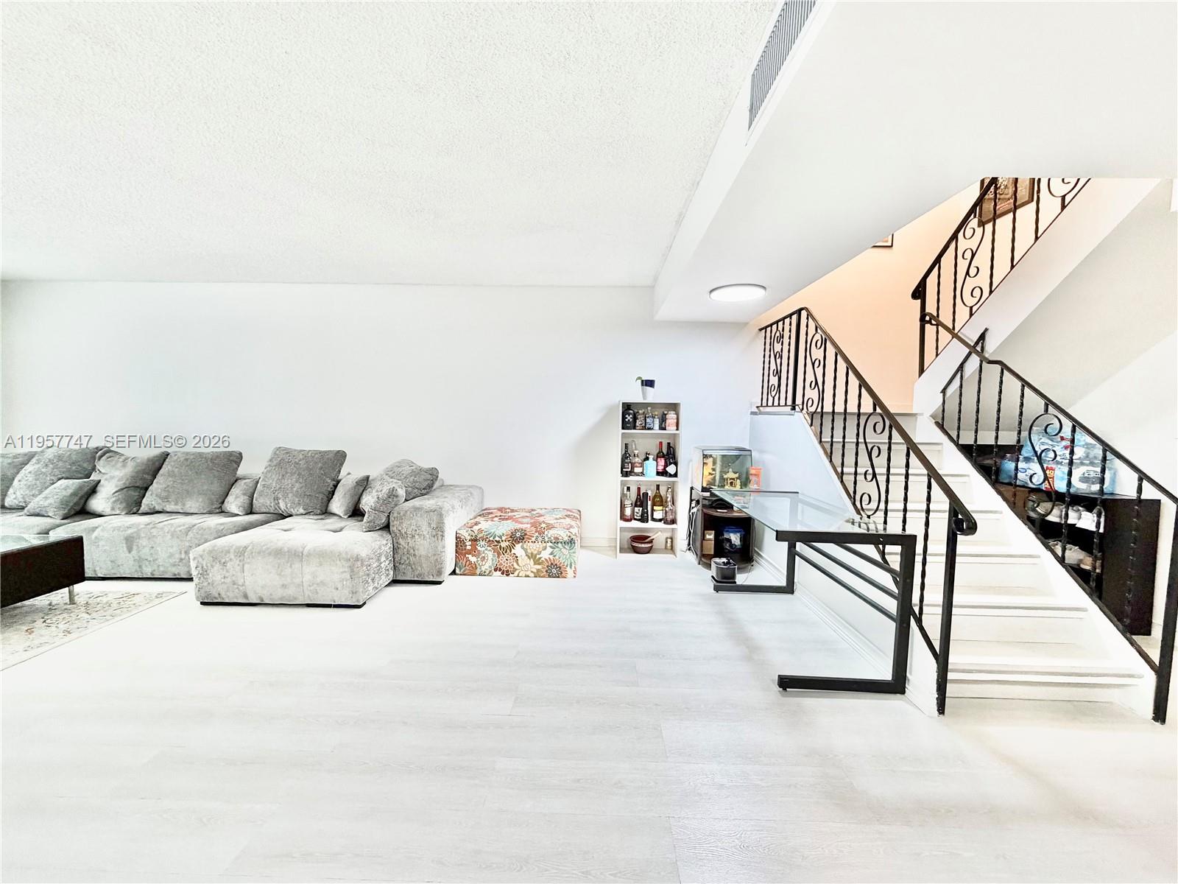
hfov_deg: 102.1
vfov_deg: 85.7
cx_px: 589
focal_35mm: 14
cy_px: 442
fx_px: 476
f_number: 2.2
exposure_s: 1/60
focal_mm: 2.22
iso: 200
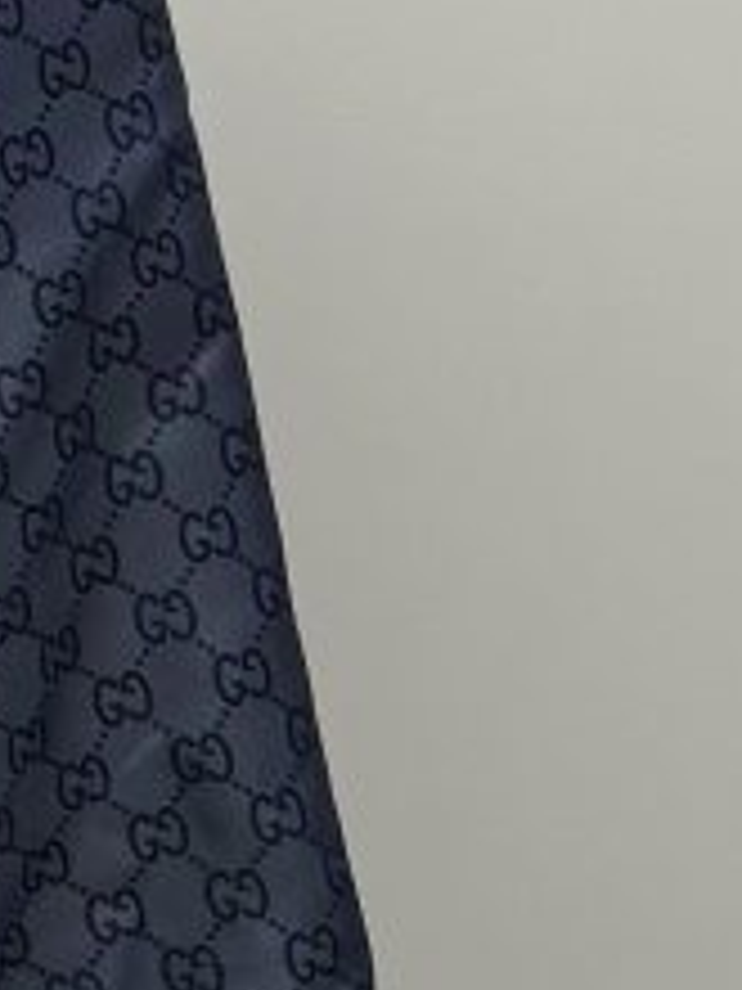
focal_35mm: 170
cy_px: -702
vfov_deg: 11.0
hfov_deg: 7.7
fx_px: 4859
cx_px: -1376
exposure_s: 1/100
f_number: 1.6
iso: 80
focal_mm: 5.96
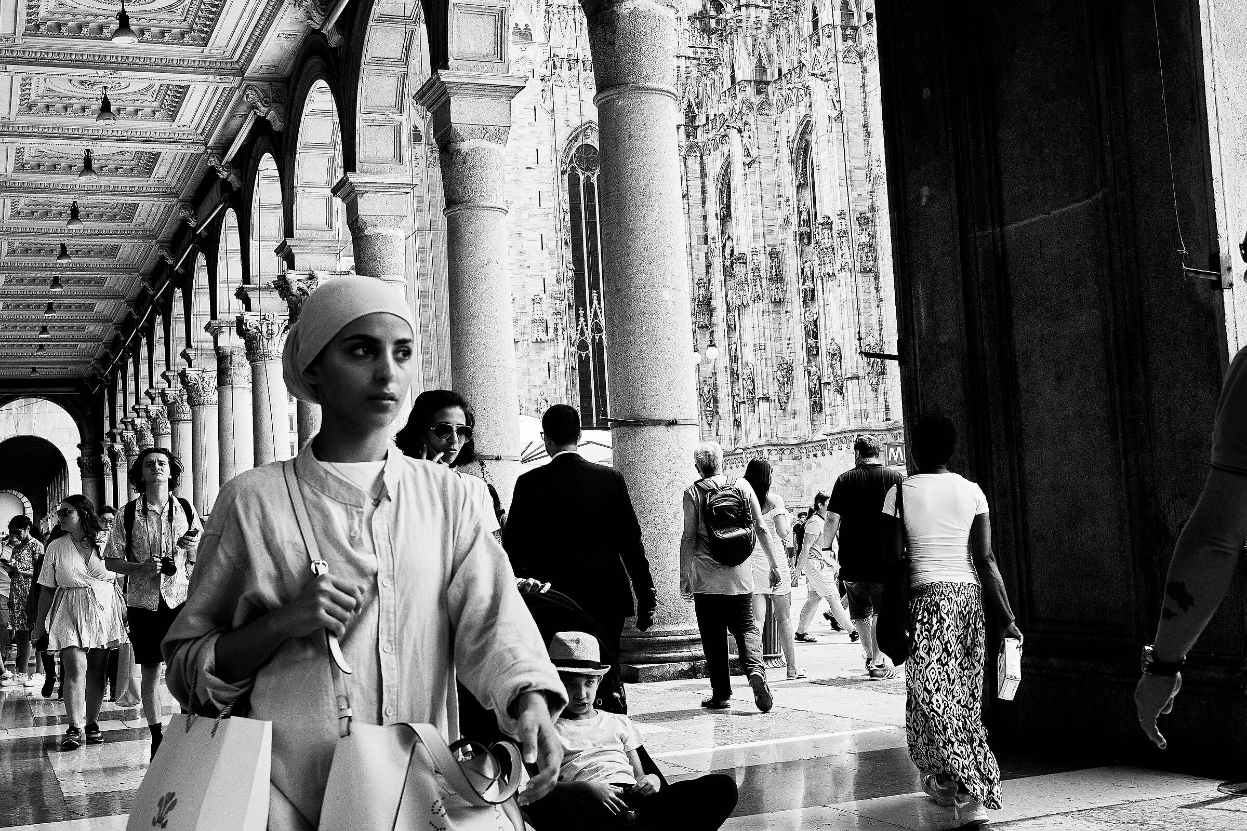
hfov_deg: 47.4
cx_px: 624
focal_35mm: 41
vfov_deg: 32.6
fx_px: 1420
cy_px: 416
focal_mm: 27
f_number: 6.4
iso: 1250
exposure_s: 1/1000
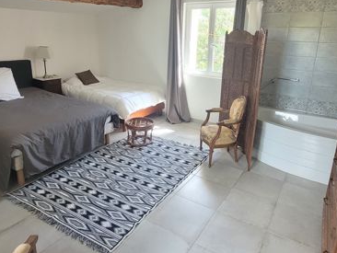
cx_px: 173
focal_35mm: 25
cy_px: 100
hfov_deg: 69.3
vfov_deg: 54.5
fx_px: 244
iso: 200
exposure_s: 1/50
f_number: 2.2
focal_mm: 1.74
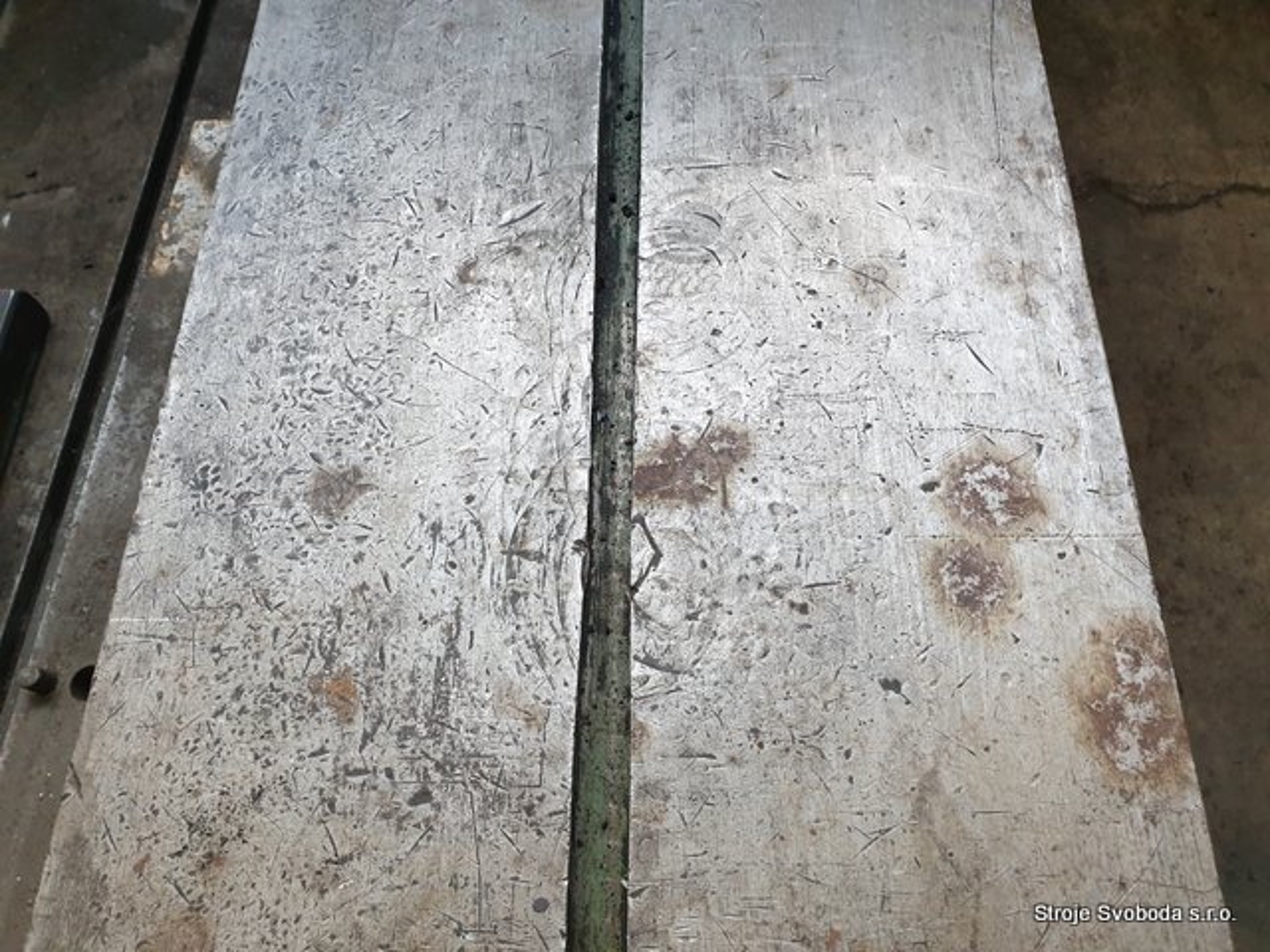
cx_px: 635
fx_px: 954
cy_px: 476
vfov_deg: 53.1
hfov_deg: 67.3
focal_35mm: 26
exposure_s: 1/24
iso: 250
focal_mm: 4.3
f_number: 2.4
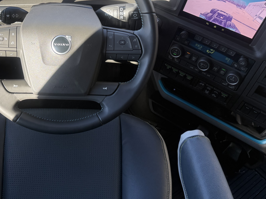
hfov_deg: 42.6
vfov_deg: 33.3
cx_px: 68
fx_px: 330
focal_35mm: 43
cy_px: 66
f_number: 1.78
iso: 100
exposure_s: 1/314
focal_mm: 6.76
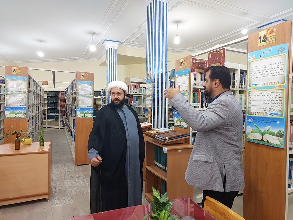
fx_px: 195
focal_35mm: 23
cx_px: 146
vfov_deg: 58.9
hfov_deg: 73.9
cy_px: 110
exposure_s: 1/50
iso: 320
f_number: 1.8
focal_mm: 5.06
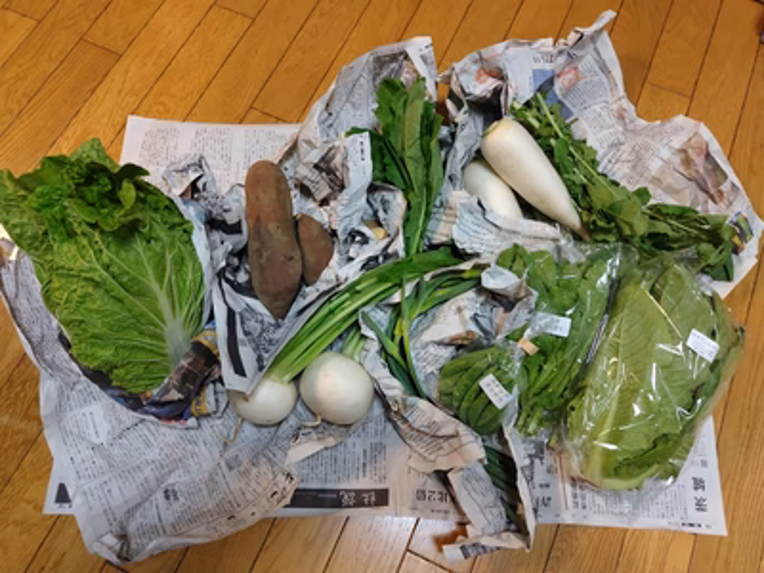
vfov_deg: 58.9
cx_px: 382
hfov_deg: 73.9
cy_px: 286
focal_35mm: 23
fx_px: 508
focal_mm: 5.5
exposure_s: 1/50
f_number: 1.9
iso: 572
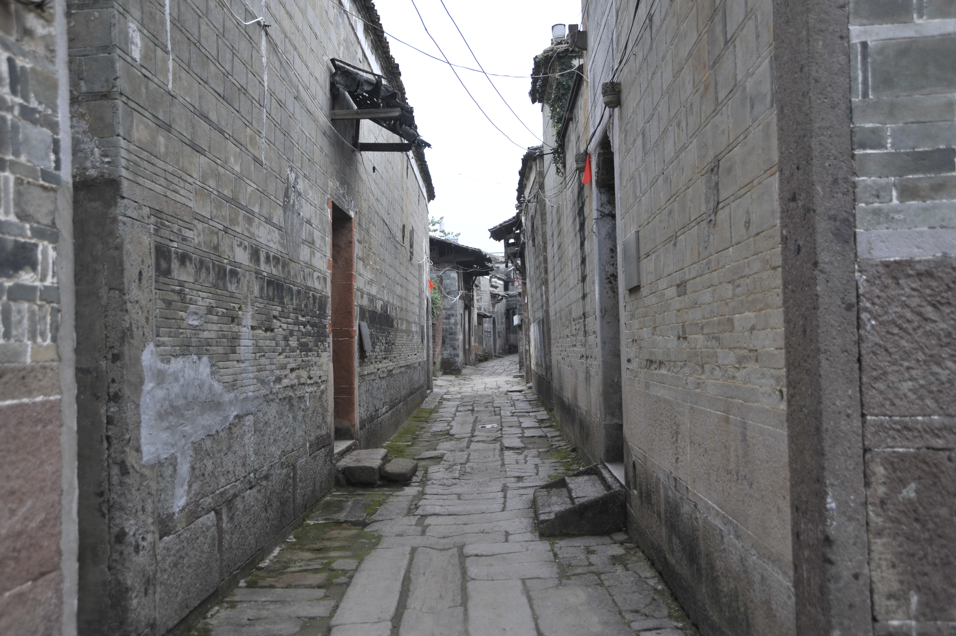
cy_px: 318
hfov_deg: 54.5
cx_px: 478
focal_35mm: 35
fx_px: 929
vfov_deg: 37.8
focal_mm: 35
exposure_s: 1/200
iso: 200
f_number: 5
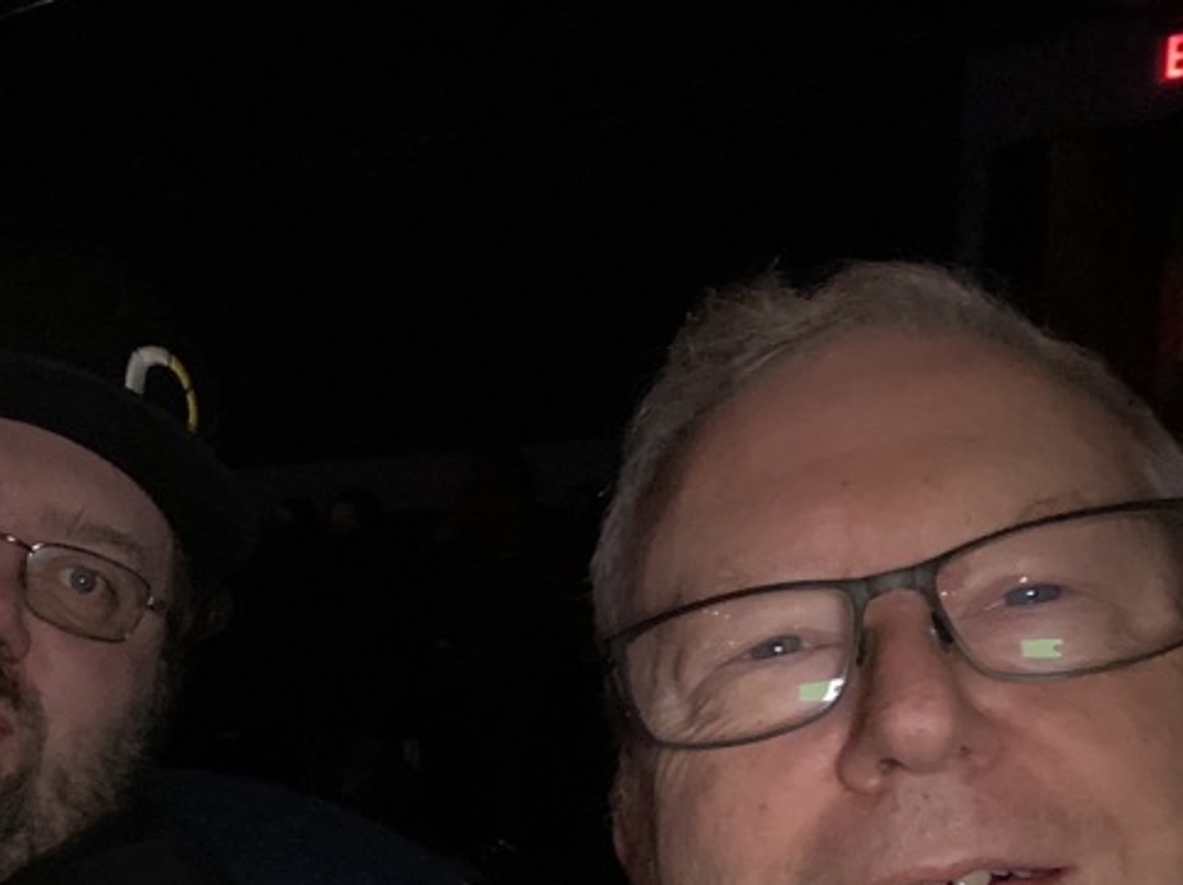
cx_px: 125
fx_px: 1673
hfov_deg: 36.6
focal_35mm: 49
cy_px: 895
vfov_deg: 27.8
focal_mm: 2.71
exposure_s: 1/16
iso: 640
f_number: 2.2
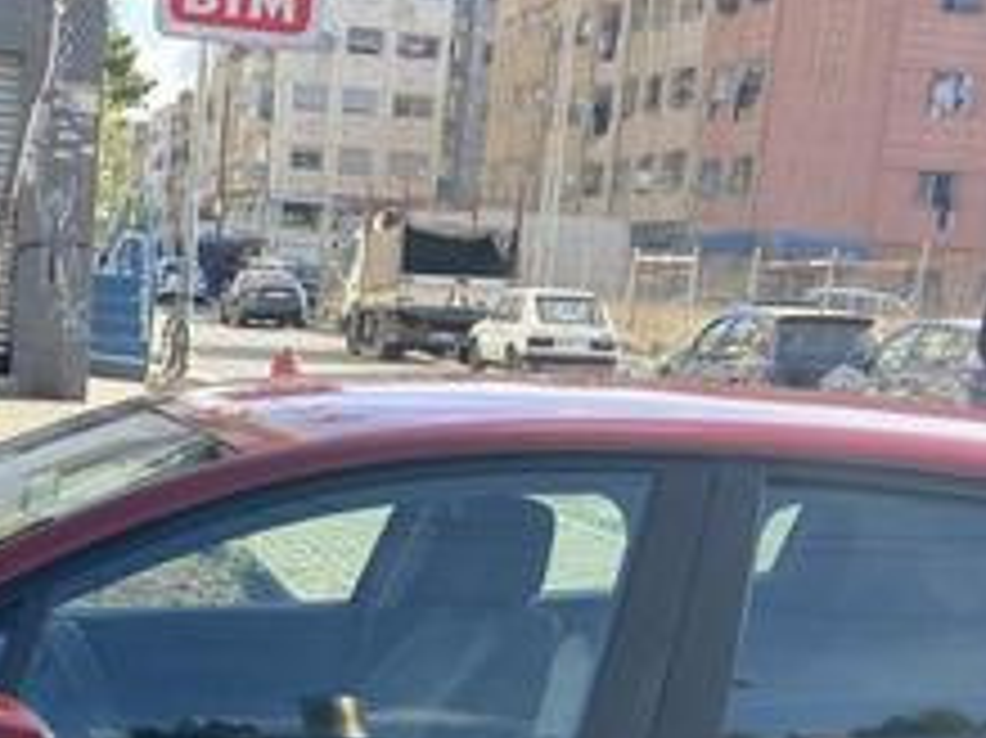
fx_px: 2334
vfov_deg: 17.1
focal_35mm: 82
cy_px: 896
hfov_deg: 23.5
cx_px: 198
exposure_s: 1/527
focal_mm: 3.99
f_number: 1.8
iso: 20
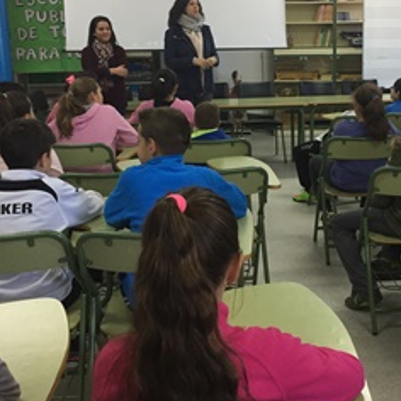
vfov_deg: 34.5
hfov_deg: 34.4
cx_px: 262
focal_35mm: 49
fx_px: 642
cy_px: 151
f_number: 2.2
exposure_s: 1/33
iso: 80
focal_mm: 4.15
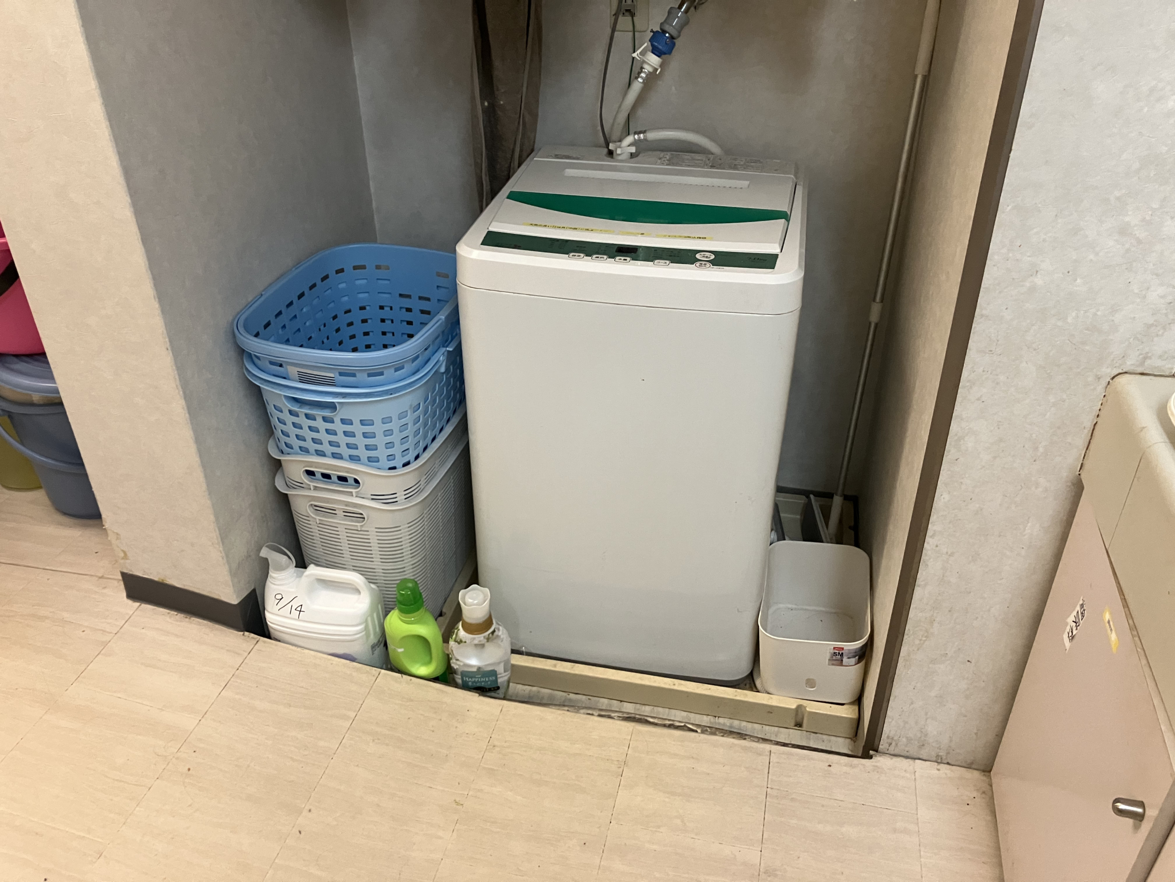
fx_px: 950
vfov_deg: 49.7
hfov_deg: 63.4
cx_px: 588
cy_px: 441
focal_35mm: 28
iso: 250
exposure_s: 1/50
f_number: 1.8
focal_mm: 3.99
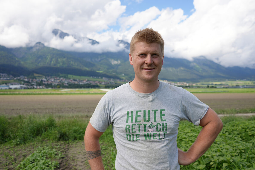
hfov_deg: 65.4
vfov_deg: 46.5
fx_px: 198
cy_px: 85
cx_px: 128
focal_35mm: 28
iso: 80
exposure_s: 1/500
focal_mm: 28
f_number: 4.5
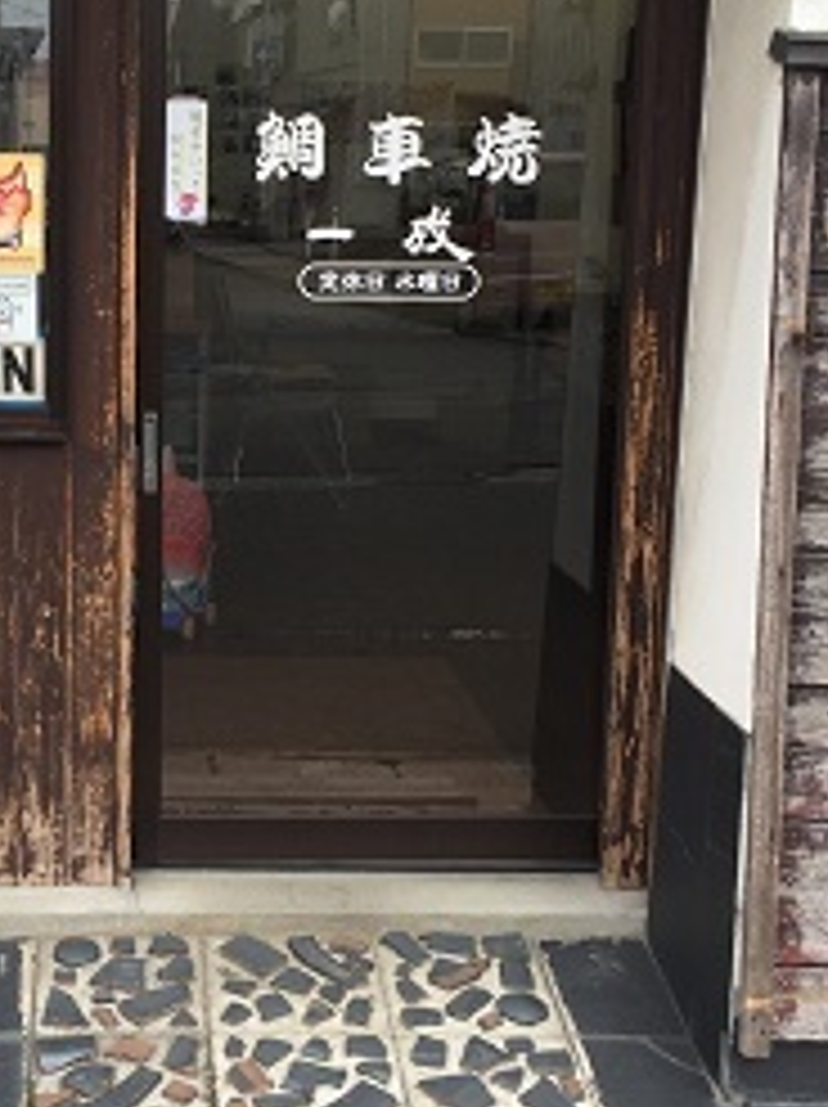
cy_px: 452
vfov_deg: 32.6
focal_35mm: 59
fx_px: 1885
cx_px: 180
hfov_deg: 24.4
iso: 32
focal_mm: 4.15
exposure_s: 1/230
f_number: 2.2
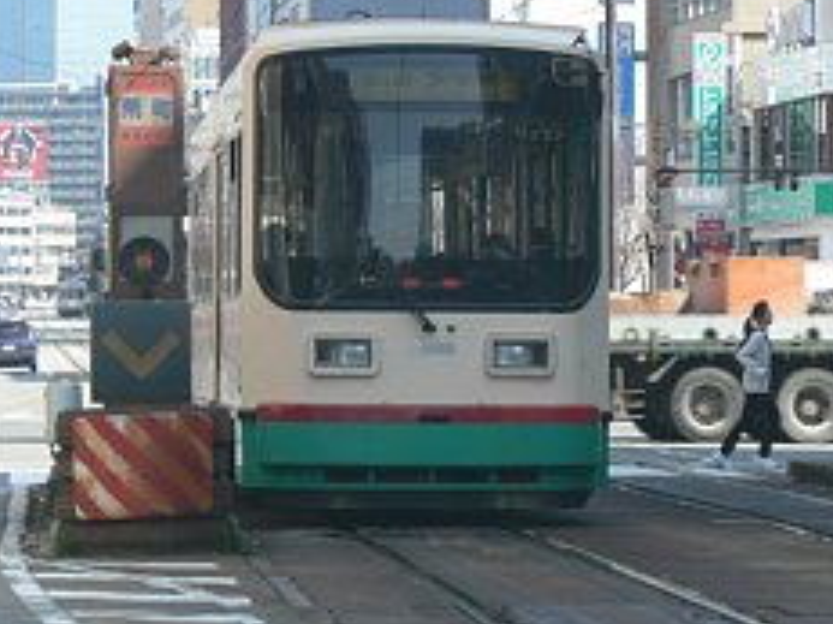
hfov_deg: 9.5
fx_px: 5003
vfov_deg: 7.1
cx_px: 588
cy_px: 195
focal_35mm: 208
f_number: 5.6
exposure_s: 1/100
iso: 80
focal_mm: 25.4
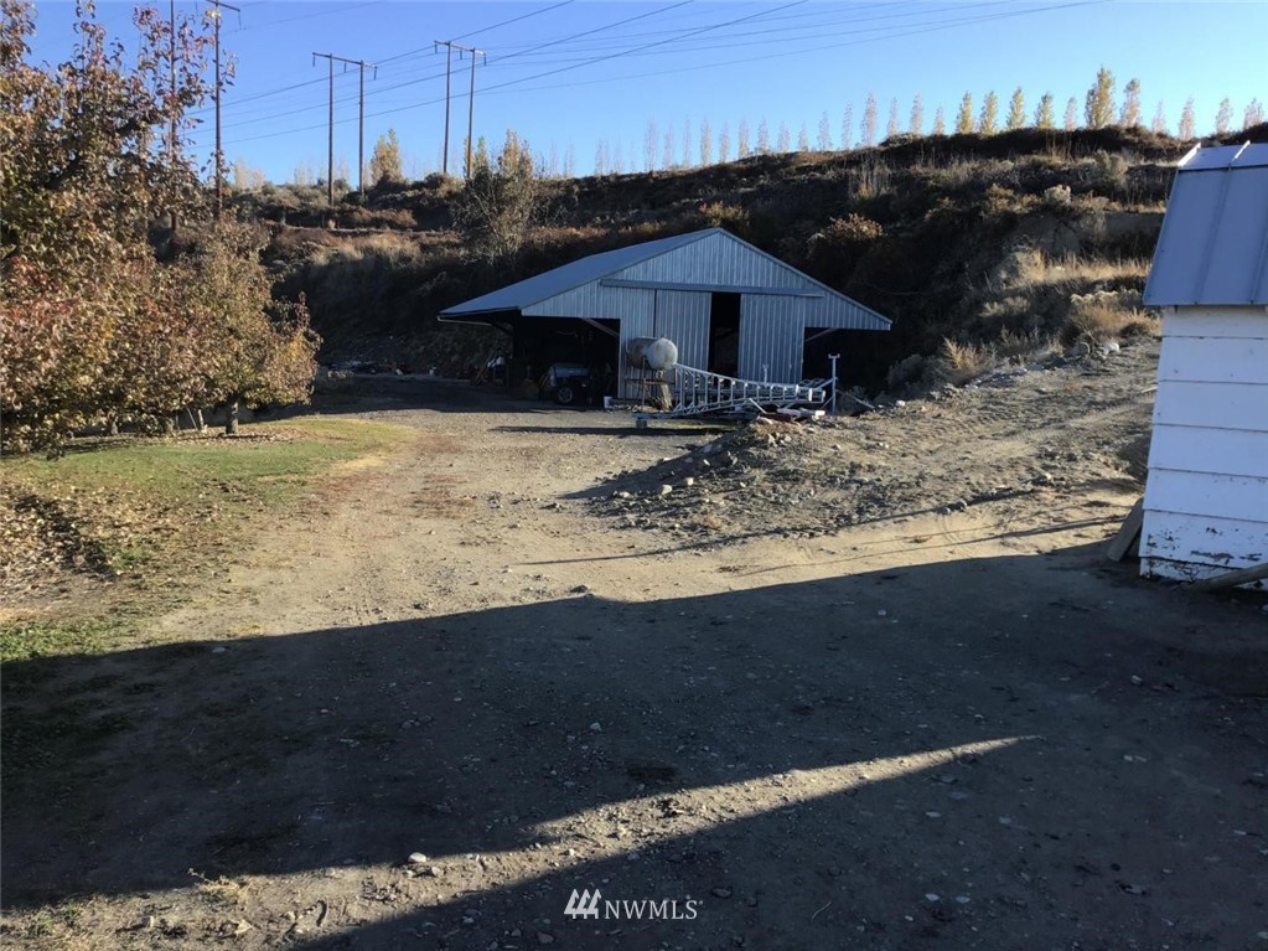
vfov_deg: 45.4
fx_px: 1135
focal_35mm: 31
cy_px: 476
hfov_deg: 58.4
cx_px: 634
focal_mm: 3.3
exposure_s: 1/512
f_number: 2.4
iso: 25
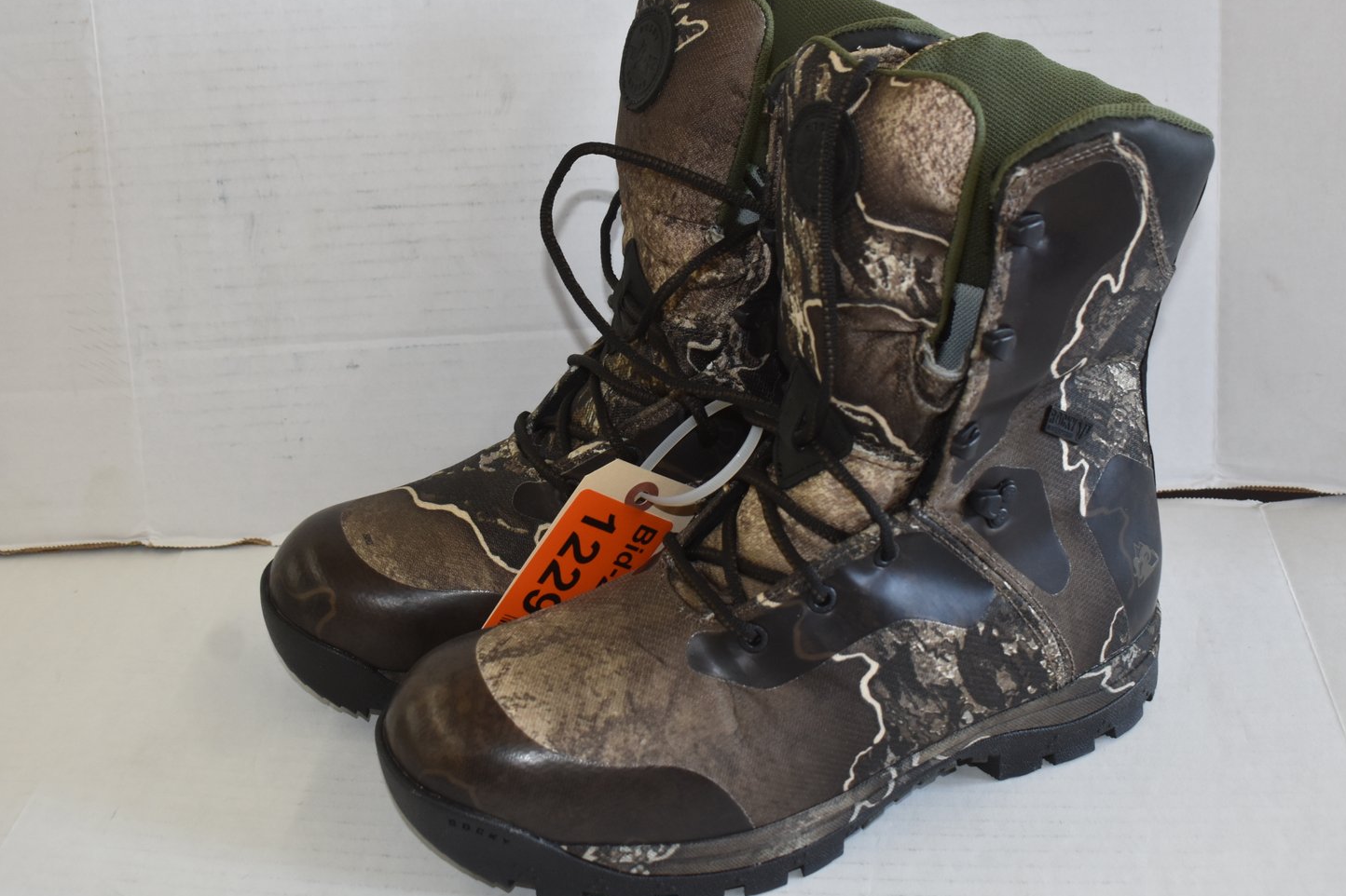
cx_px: 733
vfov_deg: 29.2
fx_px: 1719
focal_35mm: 46
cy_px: 433
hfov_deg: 42.7
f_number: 5.6
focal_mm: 26
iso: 500
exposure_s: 1/60
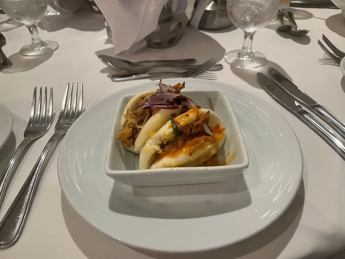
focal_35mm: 26
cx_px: 172
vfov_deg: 53.1
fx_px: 259
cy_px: 130
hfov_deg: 67.3
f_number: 1.6
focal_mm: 4.2
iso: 640
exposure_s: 1/35
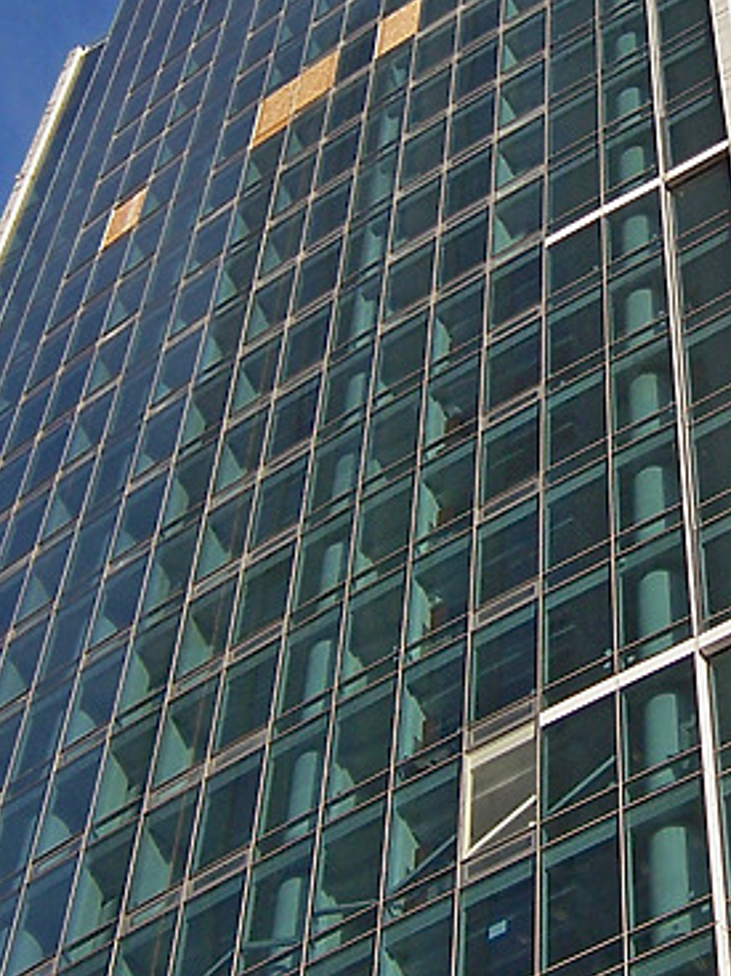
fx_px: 2282
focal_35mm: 81
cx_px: 724
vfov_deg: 24.0
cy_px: 322
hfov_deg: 17.8
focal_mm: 5.5
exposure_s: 1/750
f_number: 3.4
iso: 80
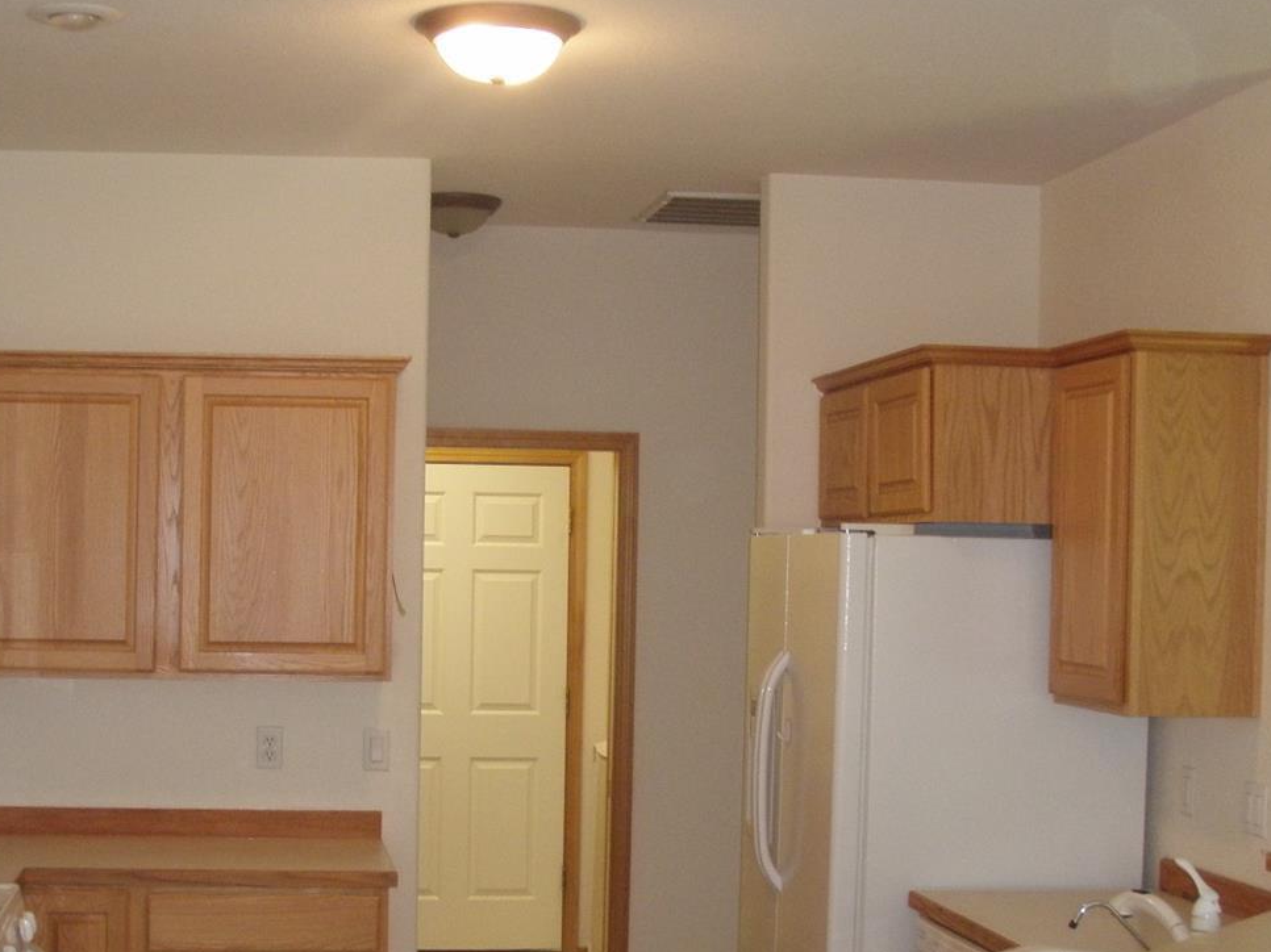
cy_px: 625
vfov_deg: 24.7
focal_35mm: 59
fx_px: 2166
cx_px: 486
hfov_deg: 32.6
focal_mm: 6.7
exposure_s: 1/30
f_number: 3.5
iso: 250
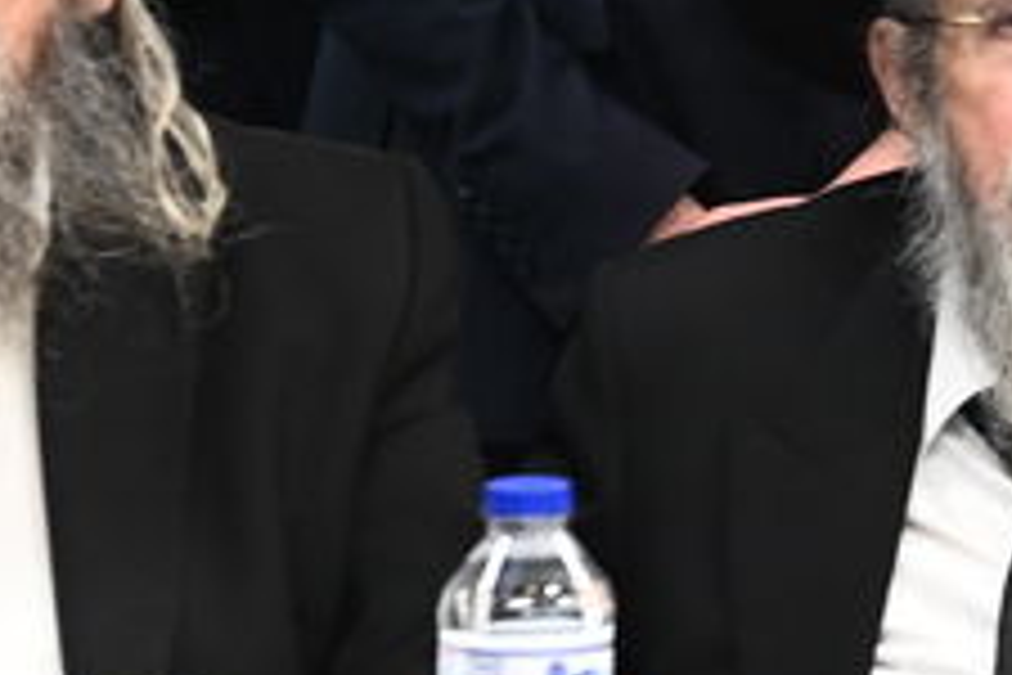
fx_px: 7702
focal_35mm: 274
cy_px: -76
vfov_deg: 5.0
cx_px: 2528
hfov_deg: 7.0
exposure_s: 1/160
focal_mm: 44
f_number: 4.5
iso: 2000
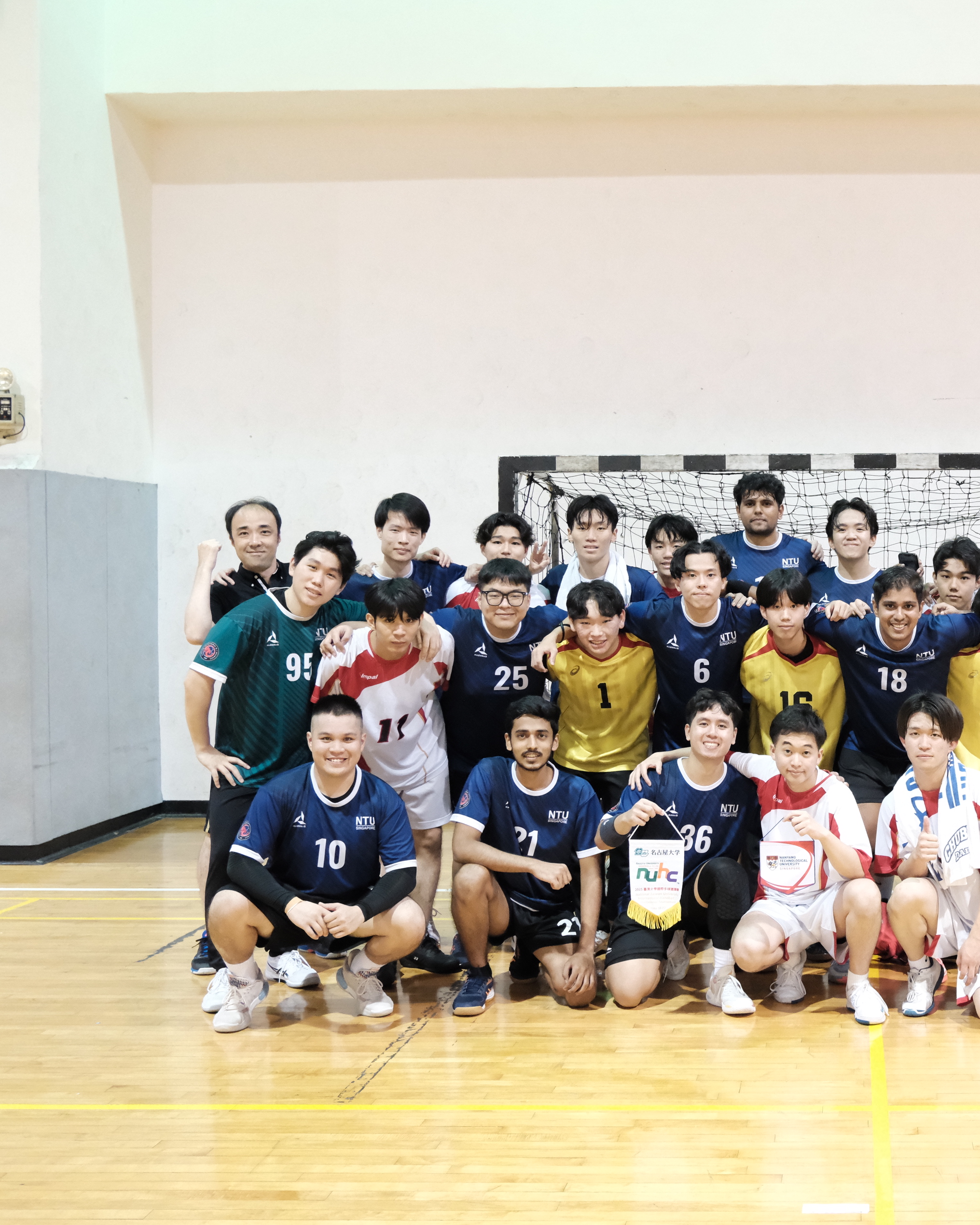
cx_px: 849
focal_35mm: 44
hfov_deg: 32.7
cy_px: 613
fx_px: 1595
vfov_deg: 42.0
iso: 6400
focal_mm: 20.9
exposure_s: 1/90
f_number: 4.2
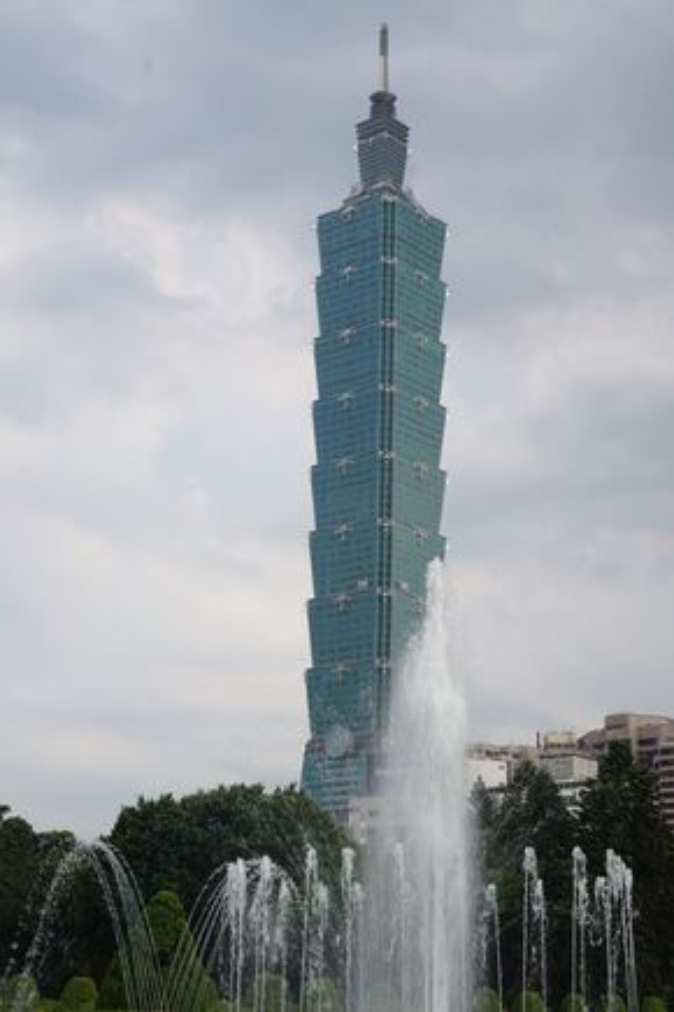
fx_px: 1601
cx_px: 337
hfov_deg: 23.8
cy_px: 506
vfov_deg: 35.1
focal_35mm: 57
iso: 100
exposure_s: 1/80
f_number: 13
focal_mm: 38
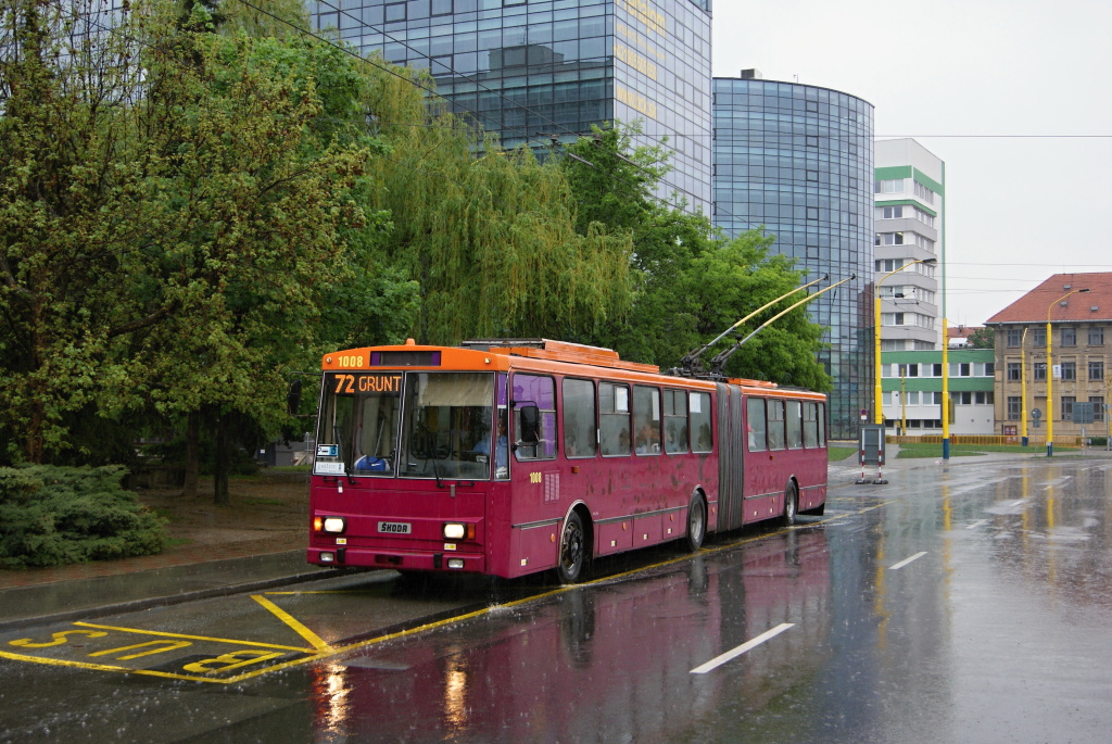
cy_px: 372
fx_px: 1299
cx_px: 556
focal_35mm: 42
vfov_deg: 32.0
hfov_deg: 46.4
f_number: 4.5
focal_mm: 28
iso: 250
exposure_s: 1/125
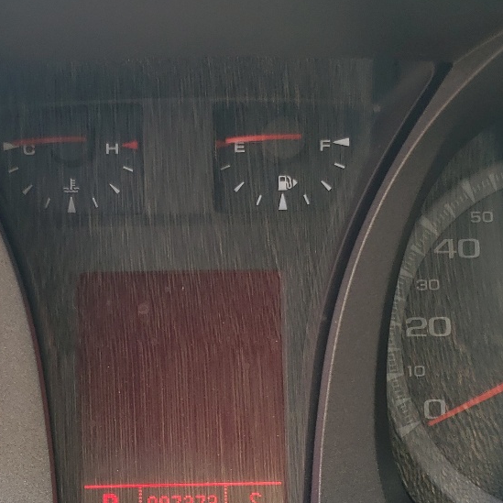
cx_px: 181
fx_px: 1101
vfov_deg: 25.7
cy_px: 273
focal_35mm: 67
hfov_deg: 25.6
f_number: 1.5
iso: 50
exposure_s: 1/192
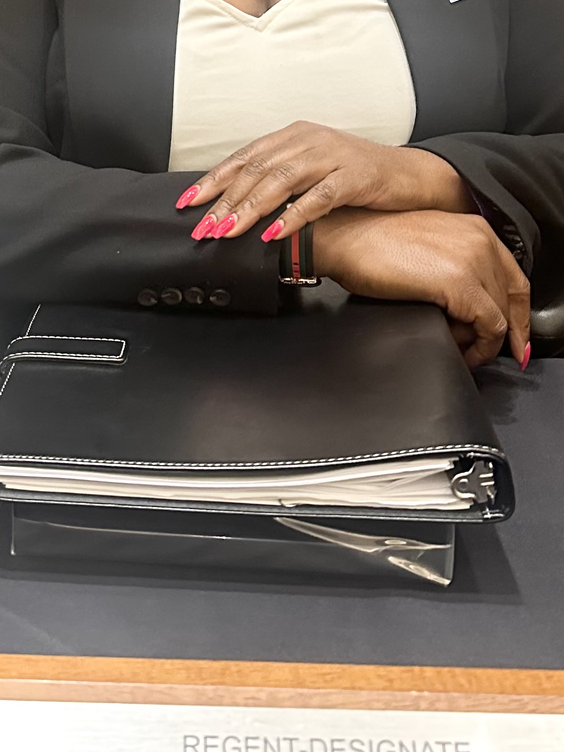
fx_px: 1412
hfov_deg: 22.1
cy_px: 2
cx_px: 72
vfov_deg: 28.0
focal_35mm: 65
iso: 640
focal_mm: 6.86
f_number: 1.78
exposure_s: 1/40
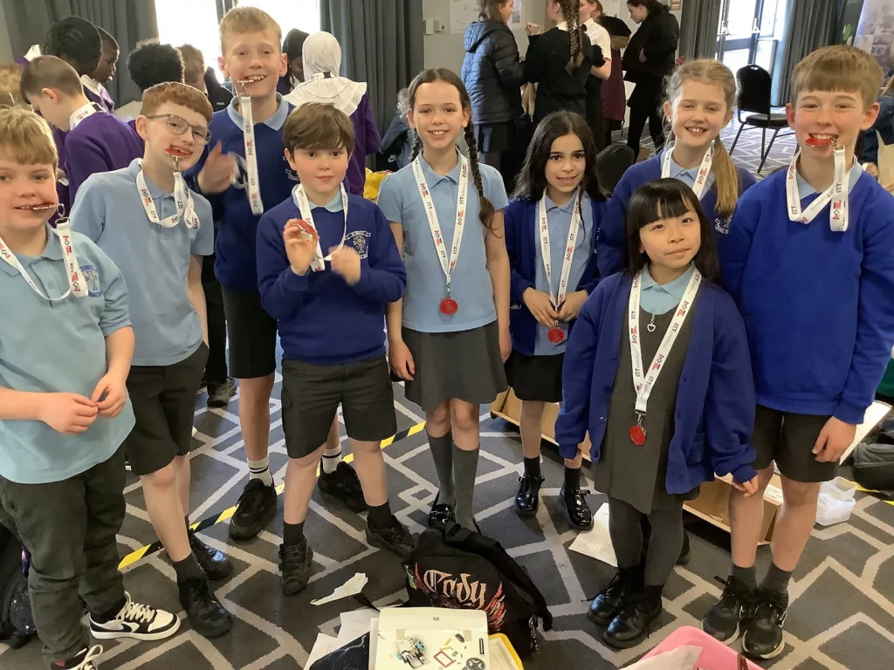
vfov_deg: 45.4
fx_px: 801
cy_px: 335
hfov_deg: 58.4
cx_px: 447
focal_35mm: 31
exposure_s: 1/33
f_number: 2.4
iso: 250
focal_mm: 3.3
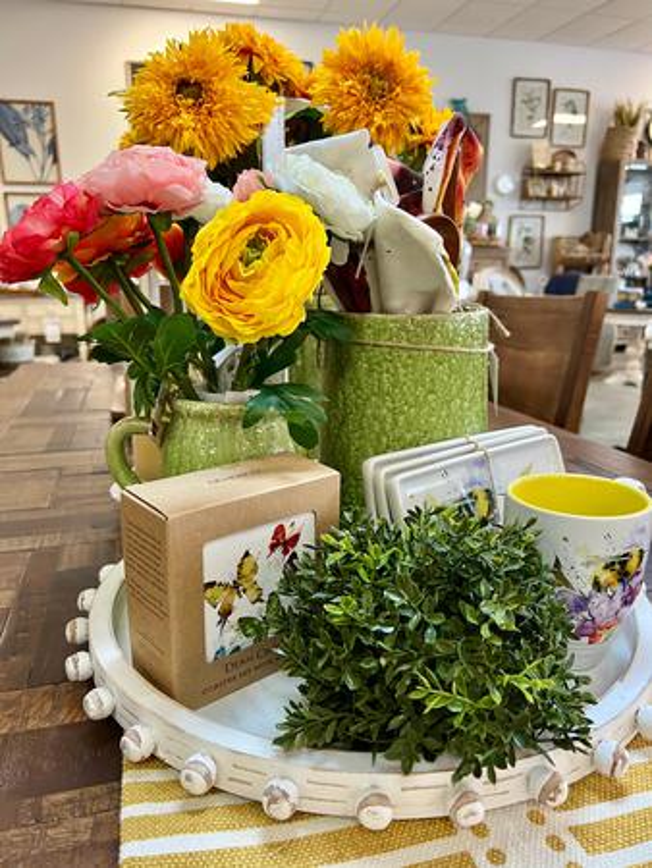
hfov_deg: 53.1
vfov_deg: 67.3
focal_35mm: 26
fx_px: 652
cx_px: 326
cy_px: 434
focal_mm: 5.7
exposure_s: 1/60
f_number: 1.5
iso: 100
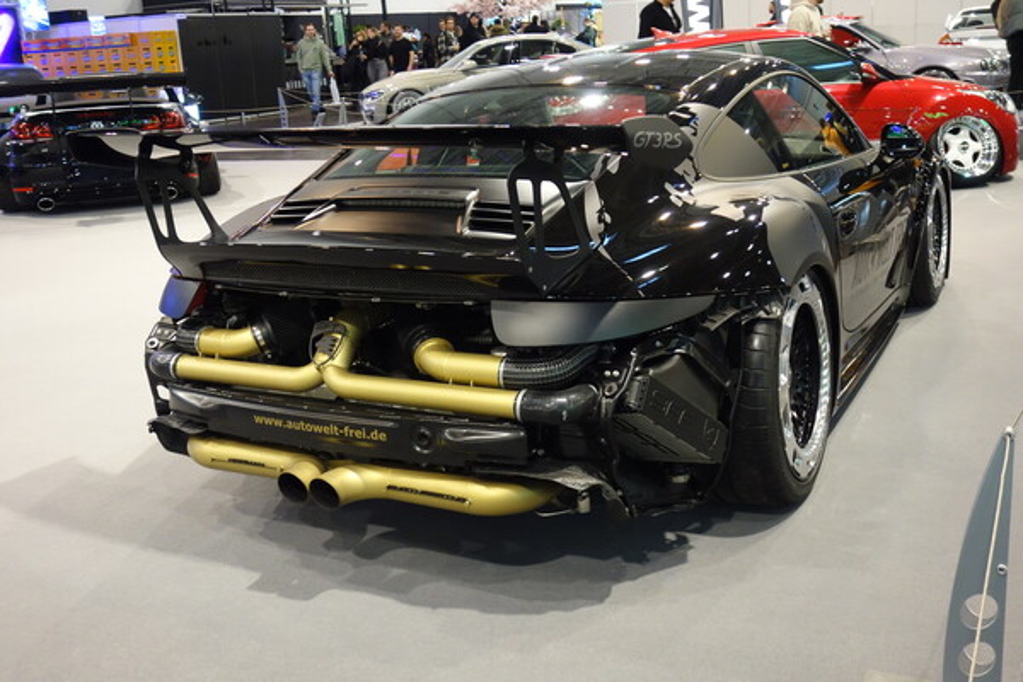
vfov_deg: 32.6
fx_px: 1165
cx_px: 512
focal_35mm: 41
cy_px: 341
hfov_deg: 47.4
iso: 800
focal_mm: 15.1
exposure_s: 1/50
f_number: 2.8
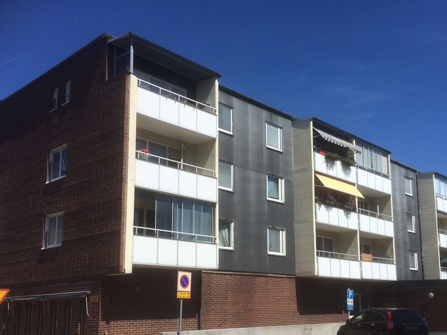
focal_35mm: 39
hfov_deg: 47.6
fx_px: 504
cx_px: 267
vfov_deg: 36.4
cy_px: 224
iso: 32
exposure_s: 1/3165
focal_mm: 4.15
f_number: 2.2
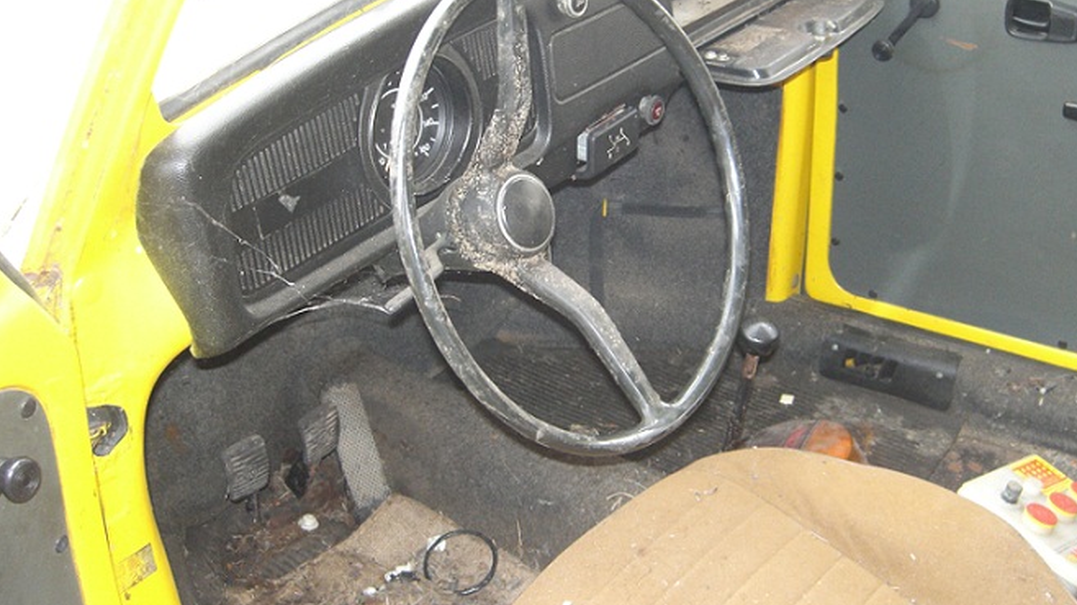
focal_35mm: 47
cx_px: 572
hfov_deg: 43.7
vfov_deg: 25.4
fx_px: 1342
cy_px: 238
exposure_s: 1/60
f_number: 2.8
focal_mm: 7.9
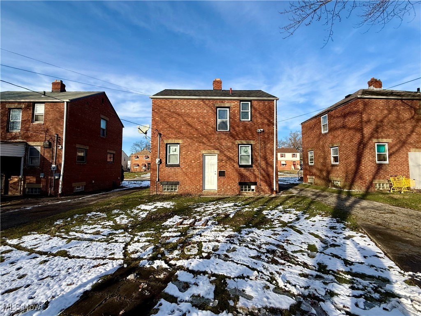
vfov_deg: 85.7
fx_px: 170
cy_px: 158
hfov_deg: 102.1
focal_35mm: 14
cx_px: 210
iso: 50
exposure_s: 1/1368
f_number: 2.2
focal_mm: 2.22
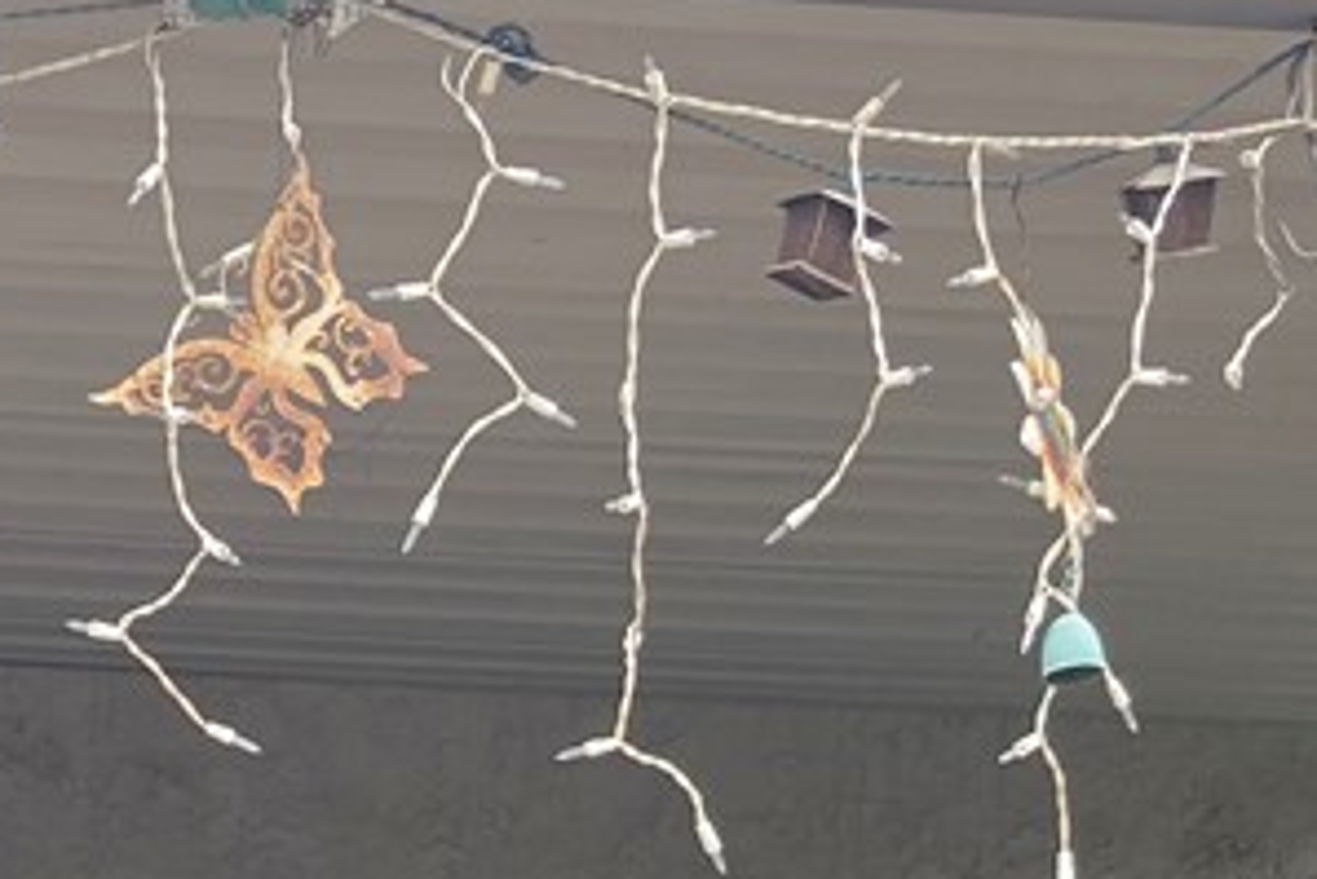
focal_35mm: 100
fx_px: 3660
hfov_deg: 20.2
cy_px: 1334
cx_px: 301
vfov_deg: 12.9
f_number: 1.8
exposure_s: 1/122
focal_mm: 3.99
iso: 25
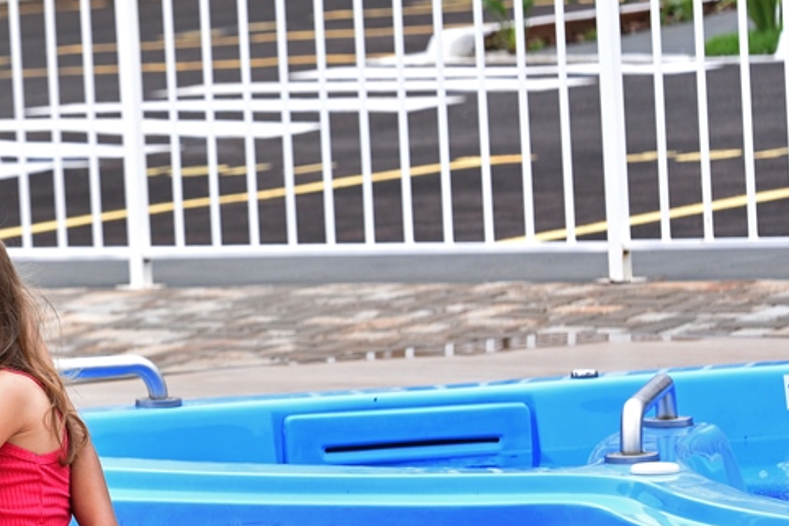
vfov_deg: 4.8
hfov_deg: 7.1
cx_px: -138
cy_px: 292
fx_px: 6333
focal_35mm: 289
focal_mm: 116
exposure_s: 1/200
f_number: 9
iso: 200
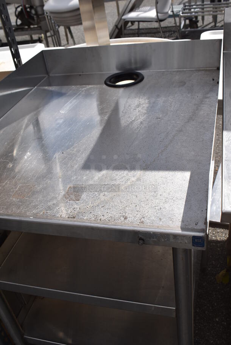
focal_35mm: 38
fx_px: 360
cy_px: 172
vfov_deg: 51.3
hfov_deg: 35.5
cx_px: 116
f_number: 9
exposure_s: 1/800
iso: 200
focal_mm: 25
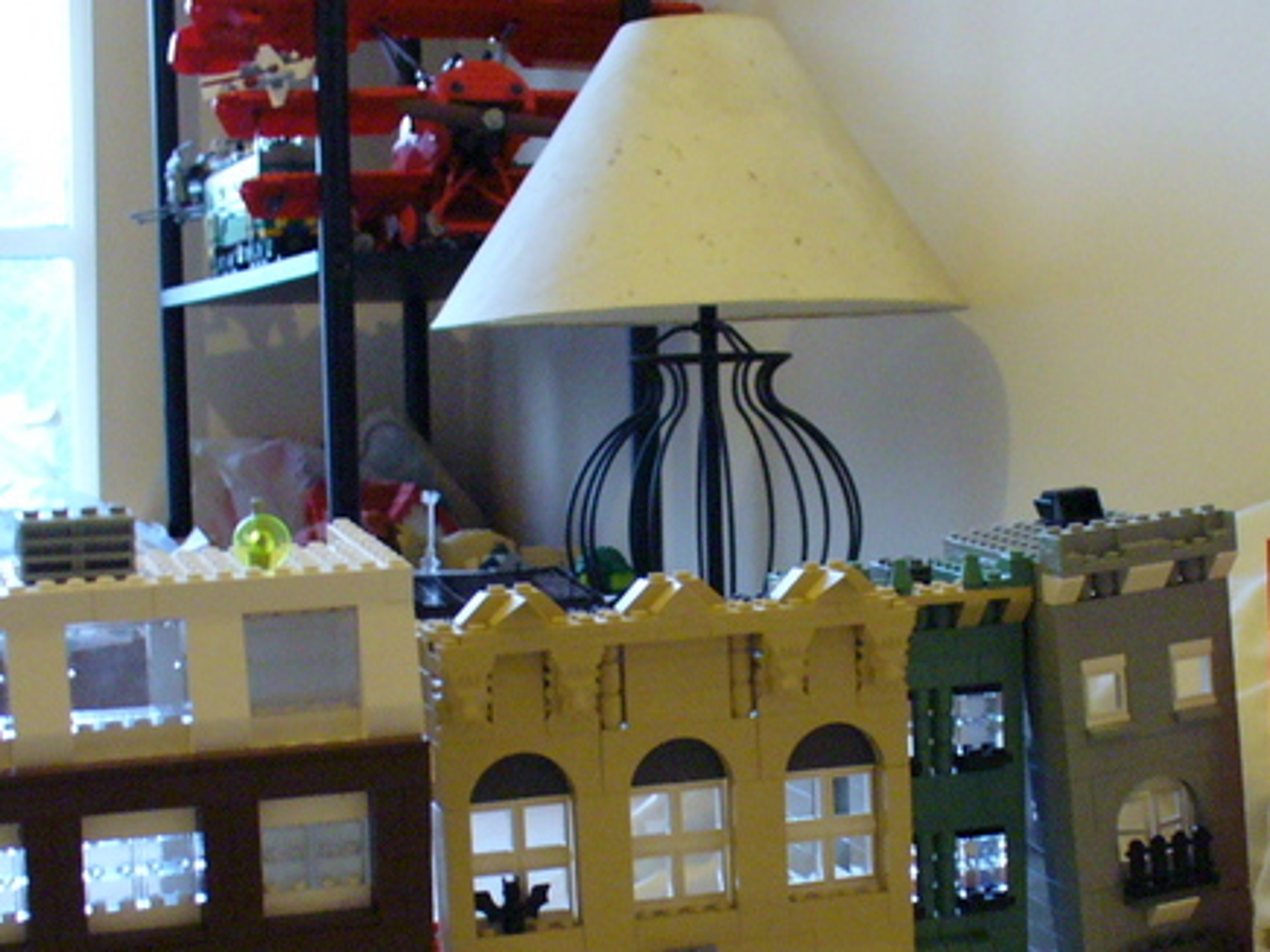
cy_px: 800
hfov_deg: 28.4
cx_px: 817
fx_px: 2494
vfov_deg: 21.3
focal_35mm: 68
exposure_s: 1/8
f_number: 2.8
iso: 200
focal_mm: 6.1
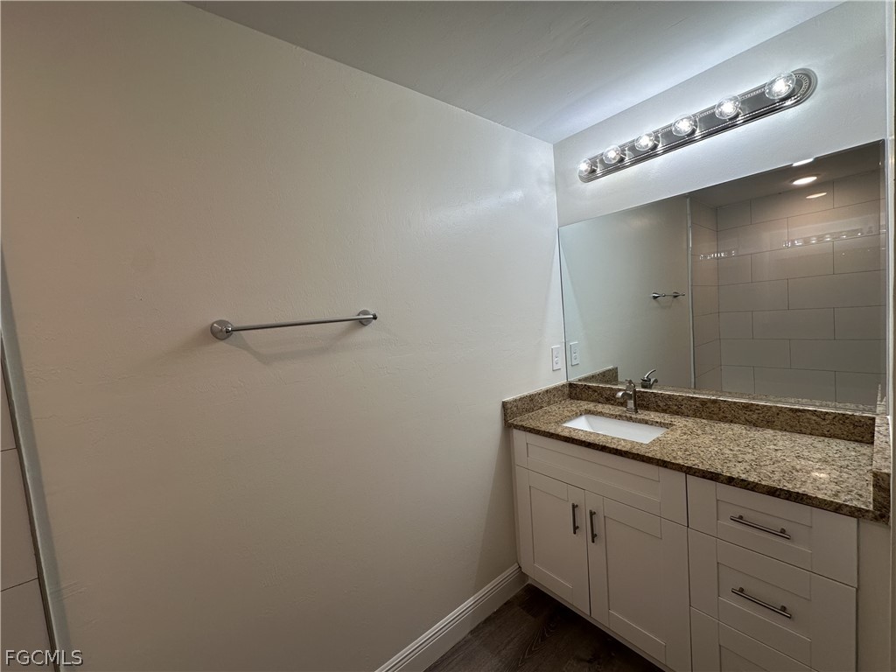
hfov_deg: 102.1
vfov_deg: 85.7
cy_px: 336
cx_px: 448
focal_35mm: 14
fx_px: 362
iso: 64
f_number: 2.2
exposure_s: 1/120
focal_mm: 2.22
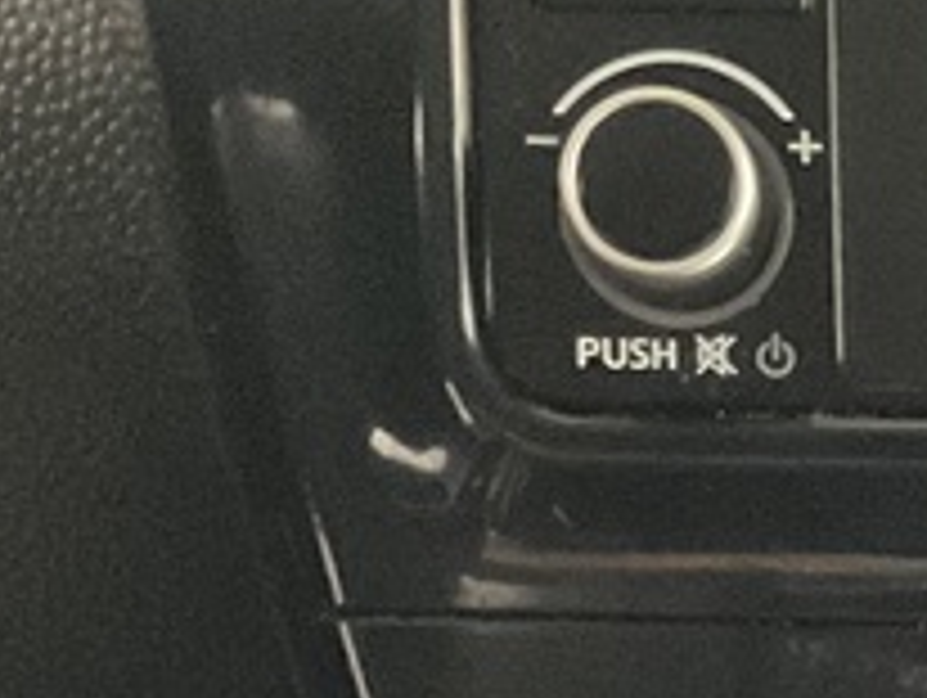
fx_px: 3619
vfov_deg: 10.4
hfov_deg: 13.1
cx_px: 1678
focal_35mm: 135
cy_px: 1211
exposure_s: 1/30
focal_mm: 3
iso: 640
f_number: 1.8
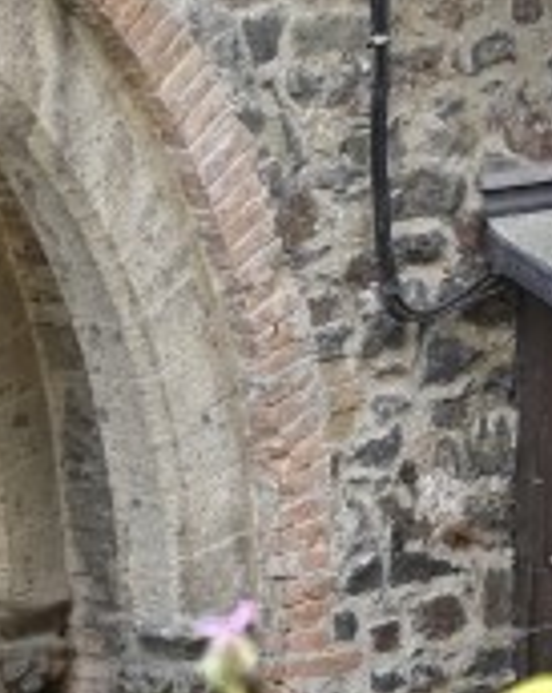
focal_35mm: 328
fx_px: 6716
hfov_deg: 4.6
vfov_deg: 5.7
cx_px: 1273
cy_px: -997
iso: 200
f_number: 4.5
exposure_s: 1/80
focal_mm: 37
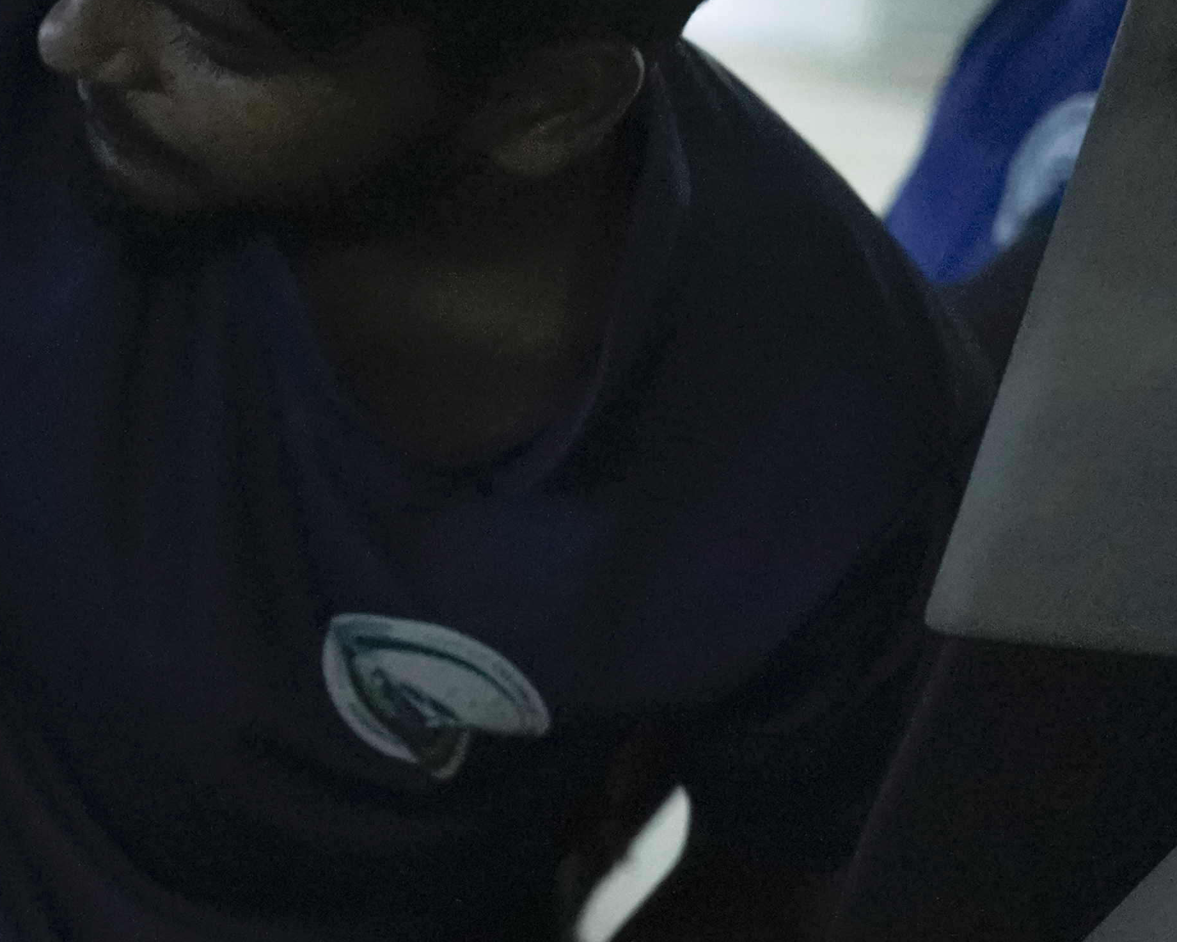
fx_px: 5330
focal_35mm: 153
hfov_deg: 12.0
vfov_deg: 10.1
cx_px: -628
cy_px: 574
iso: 6400
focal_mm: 50
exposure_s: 1/100
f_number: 3.5
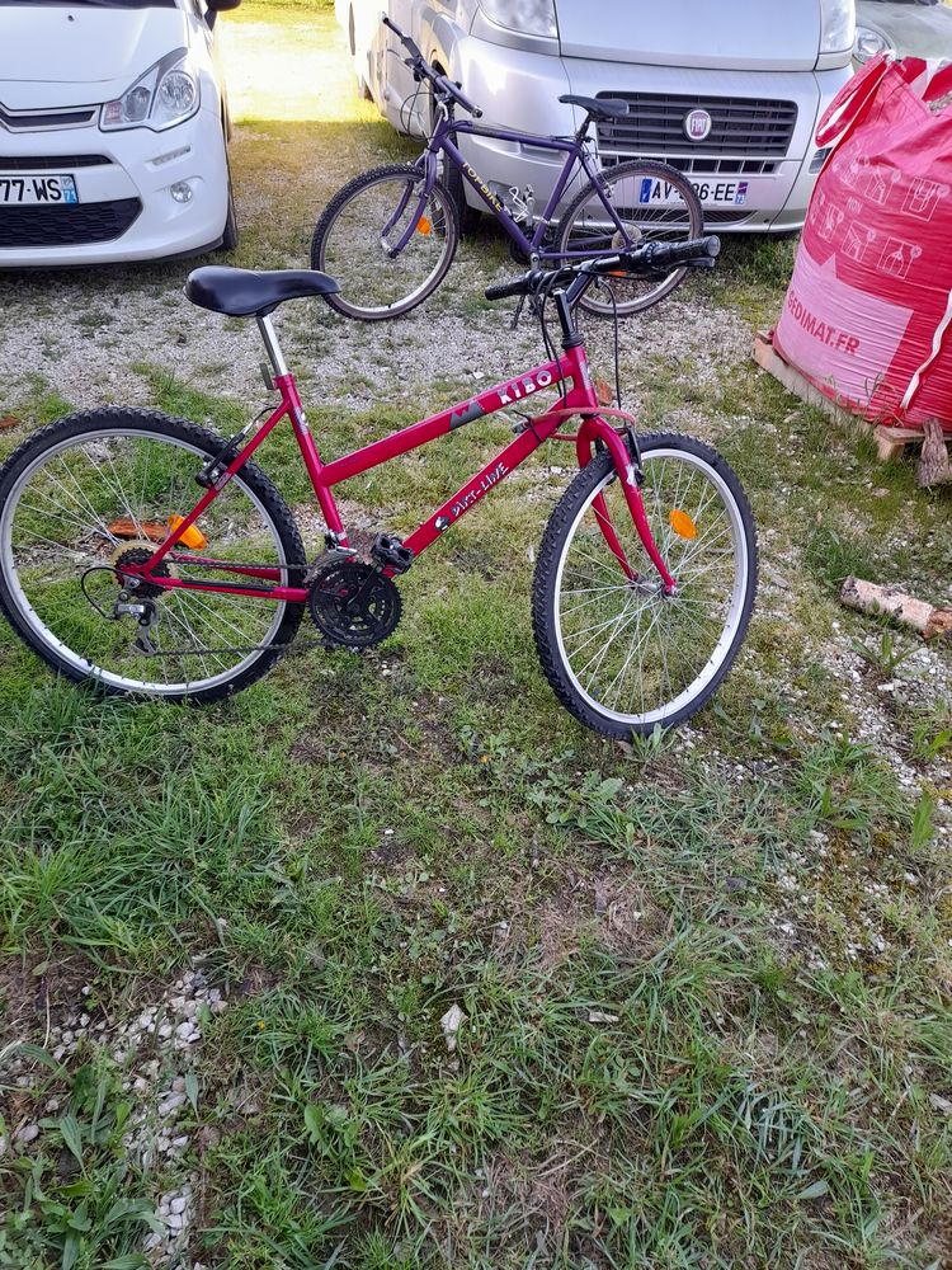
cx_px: 476
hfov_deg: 54.9
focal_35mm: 25
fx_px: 917
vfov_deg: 69.4
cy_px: 635
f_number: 2
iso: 25
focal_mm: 4.6
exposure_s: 1/50
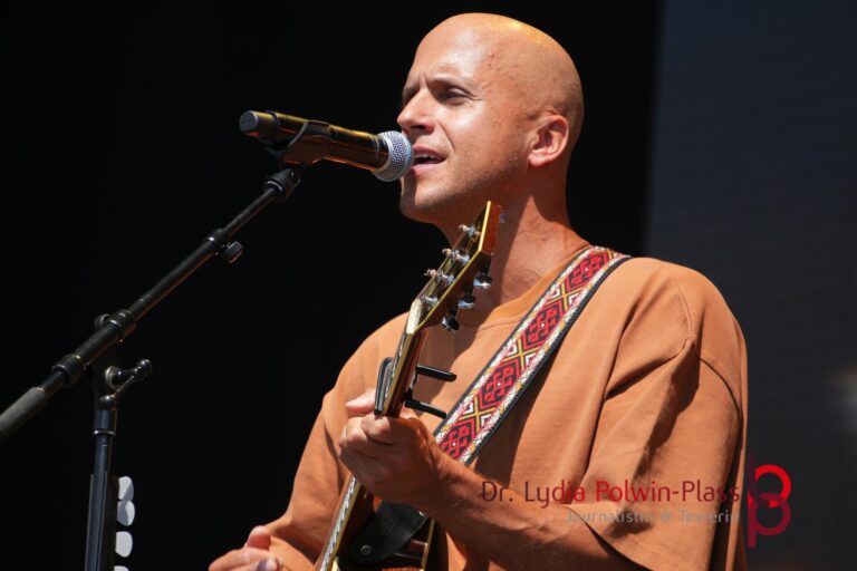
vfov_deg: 3.8
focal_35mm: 362
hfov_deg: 5.7
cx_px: 428
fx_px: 8605
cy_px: 286
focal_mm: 241
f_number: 6.3
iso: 125
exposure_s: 1/400
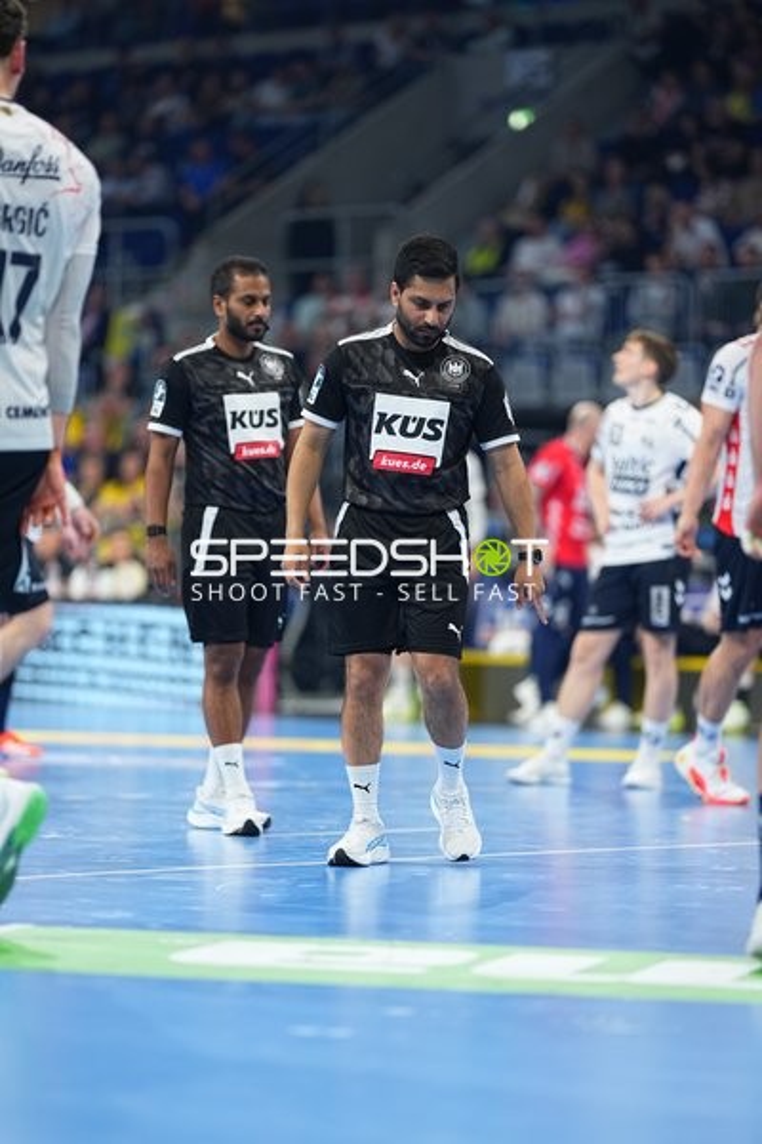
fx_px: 4286
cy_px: 572
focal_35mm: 135
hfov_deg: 10.2
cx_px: 381
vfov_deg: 15.2
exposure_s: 1/1600
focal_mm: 135
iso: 1000
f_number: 1.8
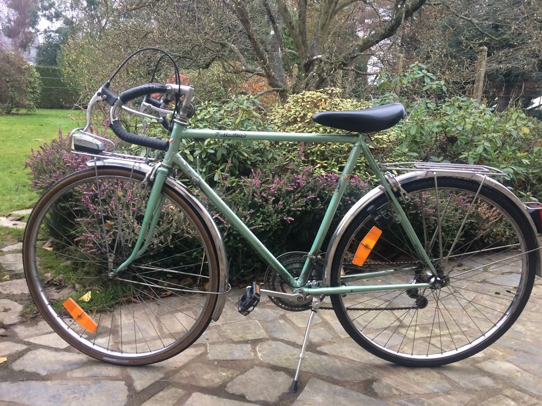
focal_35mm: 30
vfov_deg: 46.8
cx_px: 269
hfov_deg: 60.0
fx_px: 470
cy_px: 207
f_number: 2.2
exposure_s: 1/33
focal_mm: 4.15
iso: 125
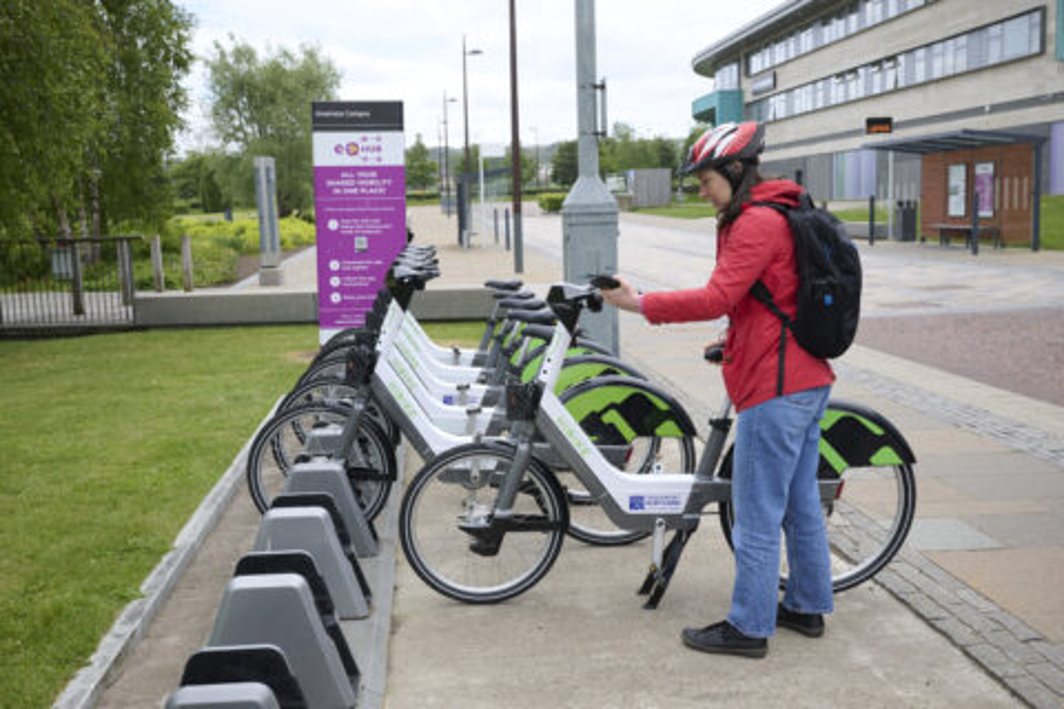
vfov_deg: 35.1
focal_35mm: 38
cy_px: 354
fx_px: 1123
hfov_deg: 50.7
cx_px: 532
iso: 800
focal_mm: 38
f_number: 7.1
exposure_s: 1/1000
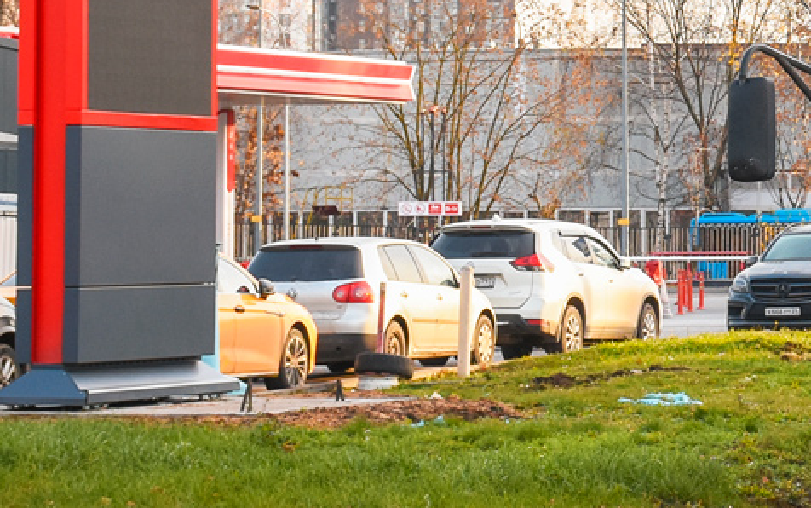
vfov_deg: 7.8
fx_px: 3728
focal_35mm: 169
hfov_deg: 11.9
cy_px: -2
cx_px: 1196
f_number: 6.3
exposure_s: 1/320
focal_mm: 35
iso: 400
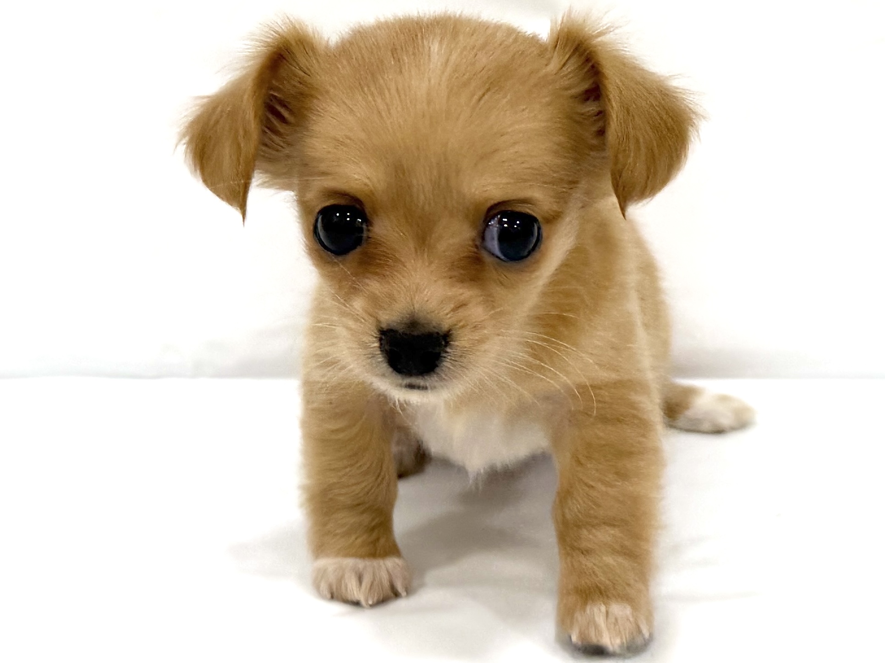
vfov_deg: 56.8
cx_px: 442
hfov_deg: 71.6
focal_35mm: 24
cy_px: 332
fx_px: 614
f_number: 1.78
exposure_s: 1/163
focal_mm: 6.76
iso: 64
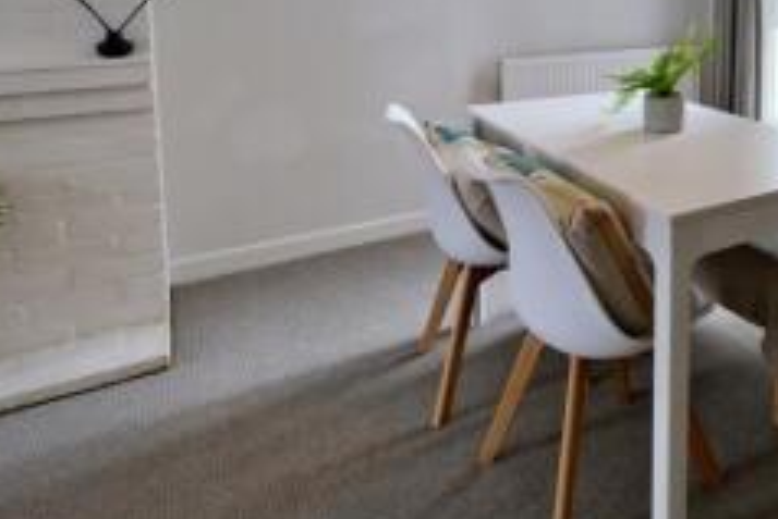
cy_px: 34
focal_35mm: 30
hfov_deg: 54.2
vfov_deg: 39.8
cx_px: 696
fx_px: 649
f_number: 4
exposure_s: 1/60
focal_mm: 10
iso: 1000
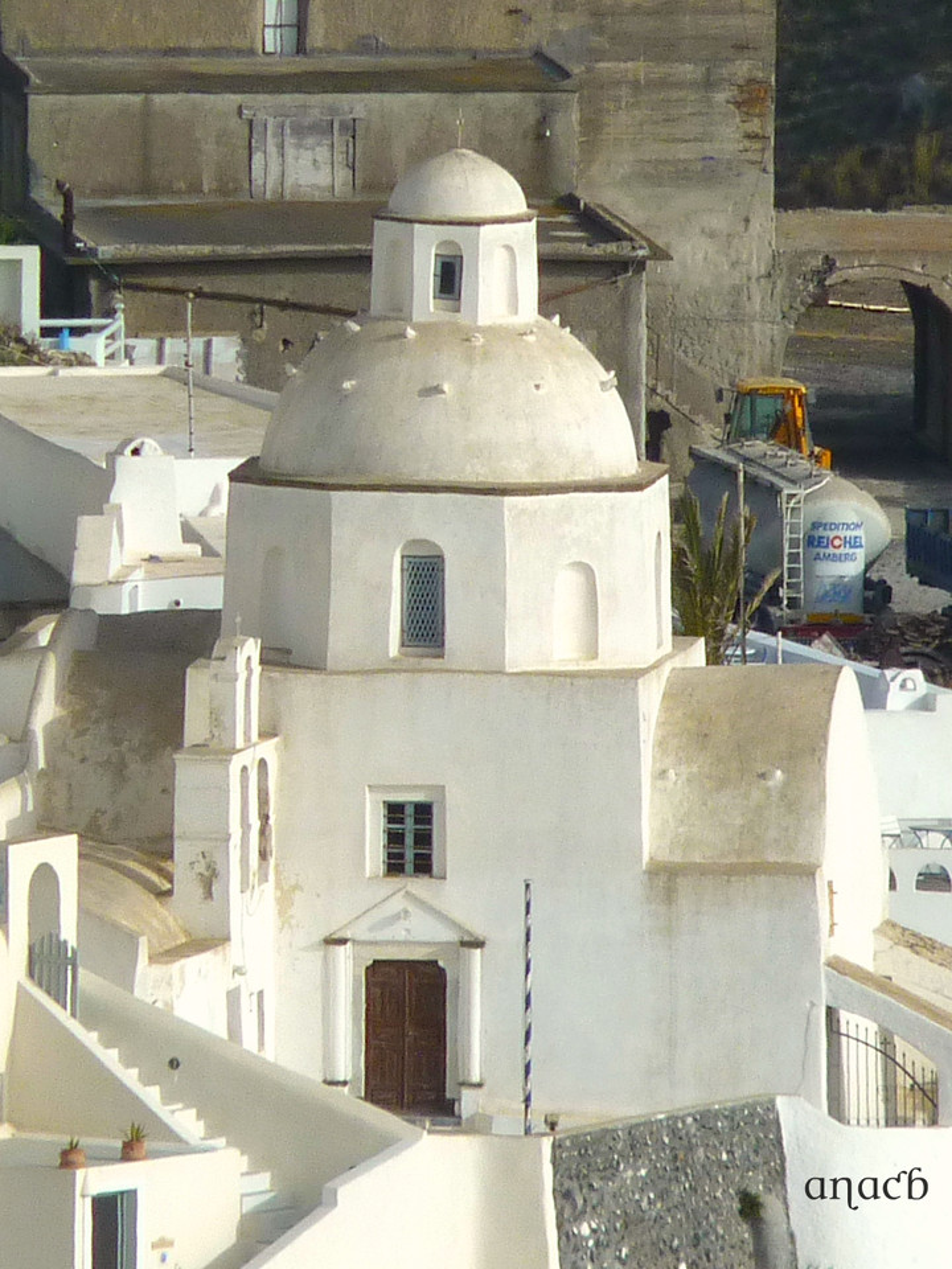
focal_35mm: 949
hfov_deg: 1.6
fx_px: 34799
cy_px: 634
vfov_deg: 2.1
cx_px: 476
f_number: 7.1
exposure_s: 1/400
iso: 80
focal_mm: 86.4
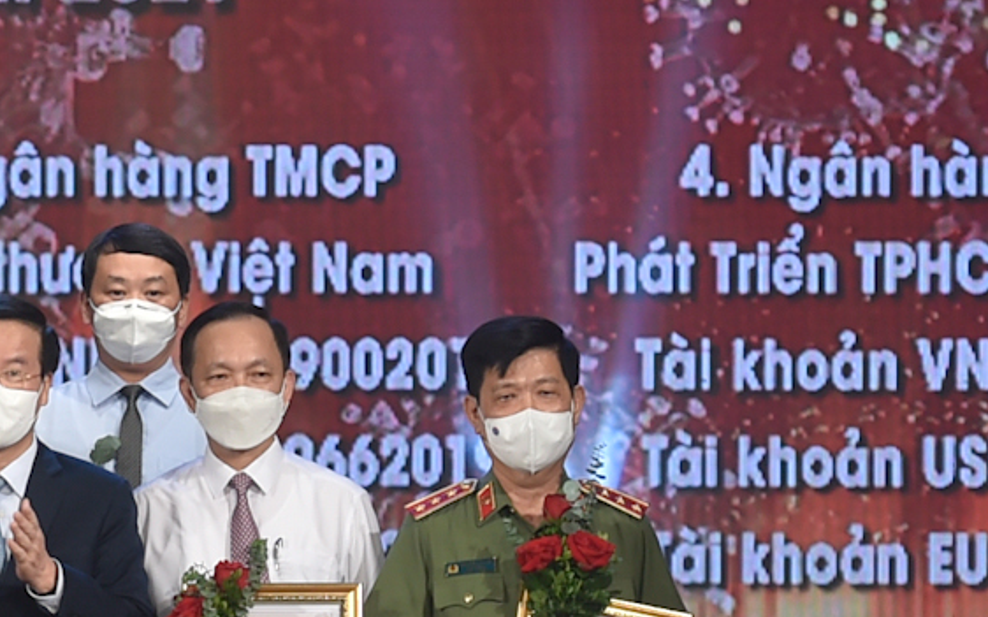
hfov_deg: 4.5
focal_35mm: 464
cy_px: 282
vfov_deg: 2.8
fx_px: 12491
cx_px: -454
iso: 640
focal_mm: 125
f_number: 3.2
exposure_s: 1/250
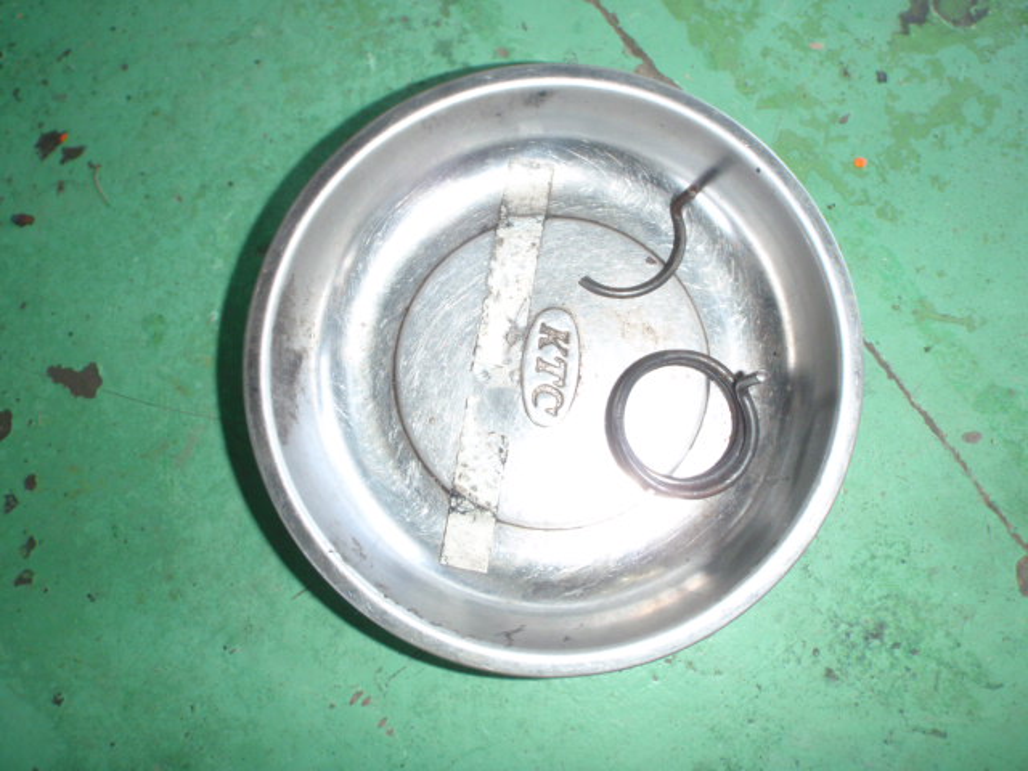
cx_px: 514
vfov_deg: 49.7
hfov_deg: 63.4
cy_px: 386
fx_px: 832
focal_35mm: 28
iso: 100
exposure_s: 1/30
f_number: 3.5
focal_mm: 5
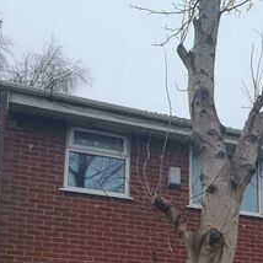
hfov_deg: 21.2
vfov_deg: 21.8
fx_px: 645
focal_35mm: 75
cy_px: 292
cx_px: 326
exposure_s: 1/215
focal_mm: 4.32
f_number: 2.4
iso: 50
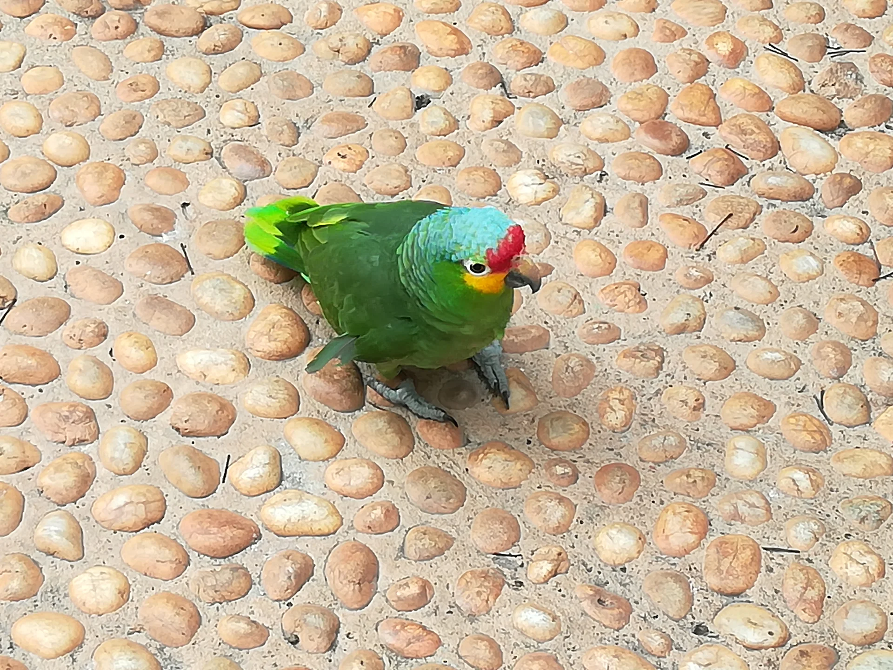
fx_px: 2528
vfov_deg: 15.1
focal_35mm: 98
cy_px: 335
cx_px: 446
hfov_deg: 20.0
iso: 50
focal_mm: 3.83
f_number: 2.2
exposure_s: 1/50
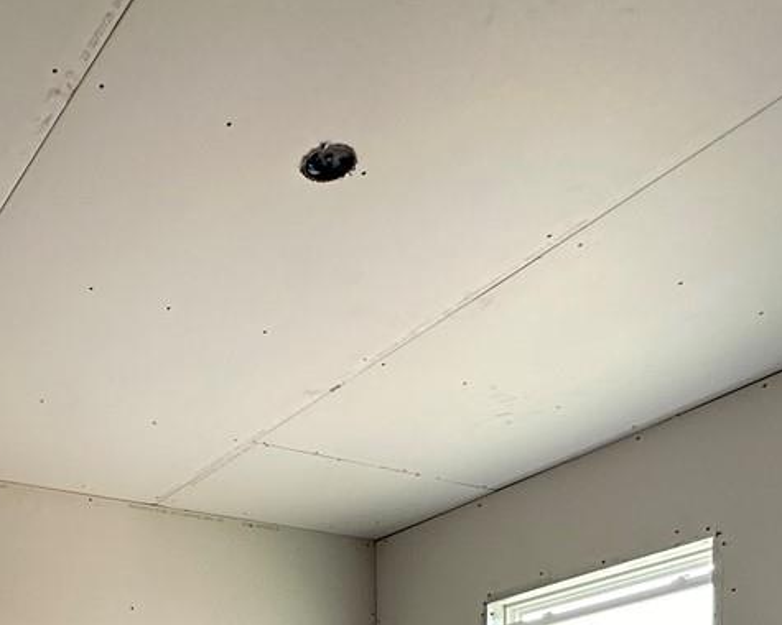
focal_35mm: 46
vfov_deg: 25.7
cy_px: 903
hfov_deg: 37.2
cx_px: 53
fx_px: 1065
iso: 160
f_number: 2.2
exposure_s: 1/99
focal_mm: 2.22
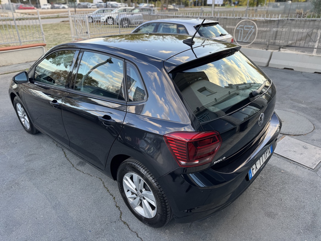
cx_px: 160
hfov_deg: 71.6
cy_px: 120
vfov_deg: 56.8
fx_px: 223
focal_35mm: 24
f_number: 1.78
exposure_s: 1/162
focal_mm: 6.76
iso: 64
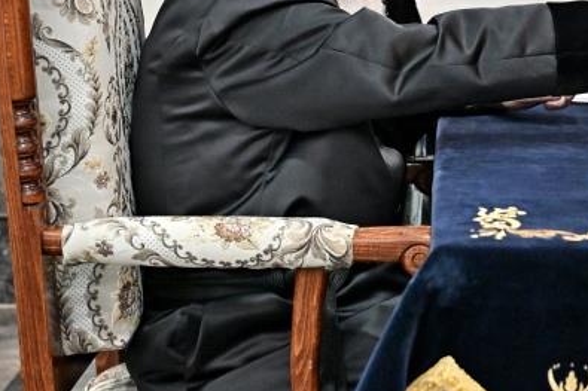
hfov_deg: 14.2
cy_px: -111
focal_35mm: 140
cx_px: 726
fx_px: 2286
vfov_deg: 9.6
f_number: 4
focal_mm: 54
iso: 1600
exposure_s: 1/320
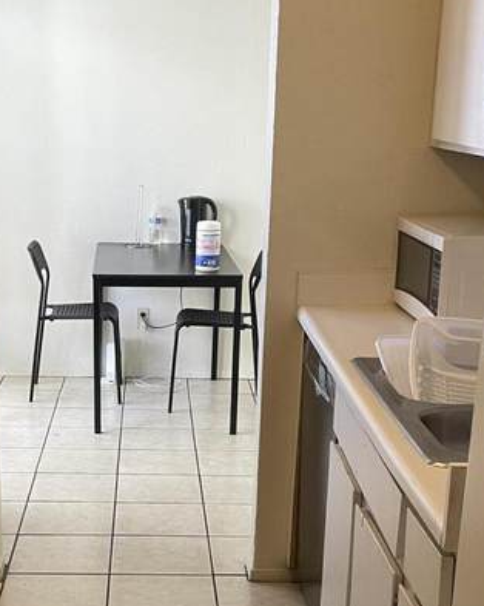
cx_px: 125
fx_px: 1111
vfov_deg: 29.8
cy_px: 481
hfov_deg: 24.3
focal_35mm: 62
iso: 125
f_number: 1.6
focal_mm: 4.2
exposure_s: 1/60
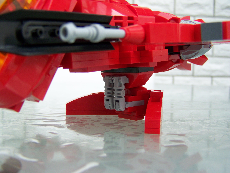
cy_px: 86
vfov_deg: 37.7
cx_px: 115
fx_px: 252
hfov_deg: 49.0
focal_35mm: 38
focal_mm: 6.3
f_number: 2.8
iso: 64
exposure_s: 1/200
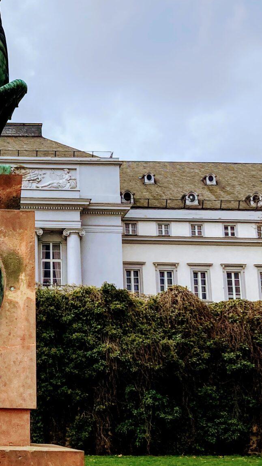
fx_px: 840
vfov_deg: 30.9
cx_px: -39
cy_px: 181
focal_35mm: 68
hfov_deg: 17.1
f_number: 1.8
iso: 20
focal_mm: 3.99
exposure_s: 1/1869
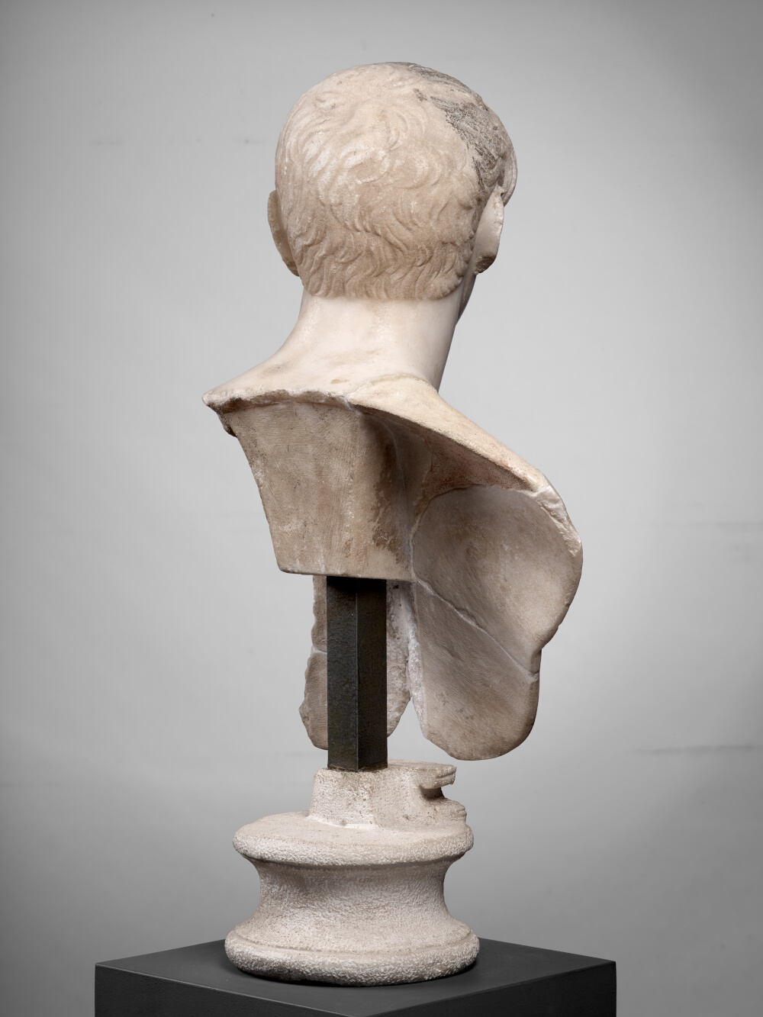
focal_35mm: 63
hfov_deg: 23.3
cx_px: 382
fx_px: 1851
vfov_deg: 30.7
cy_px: 508
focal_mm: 80
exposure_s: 1/125
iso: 200
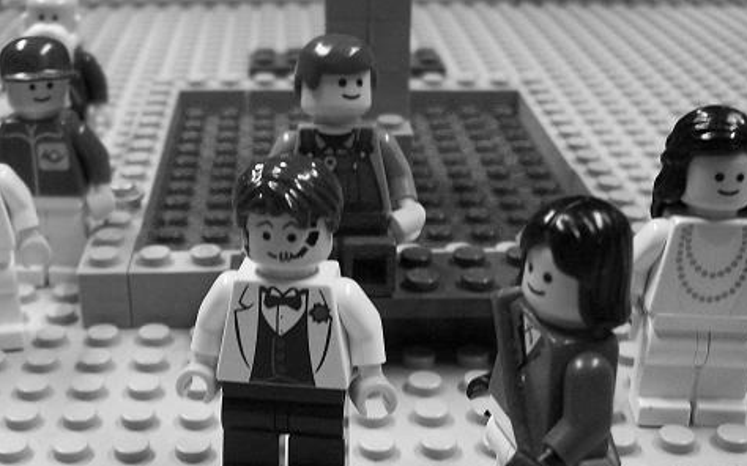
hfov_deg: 36.1
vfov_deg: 22.9
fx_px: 1140
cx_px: 294
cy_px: 346
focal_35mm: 56
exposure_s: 1/40
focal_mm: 6
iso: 160
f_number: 2.7
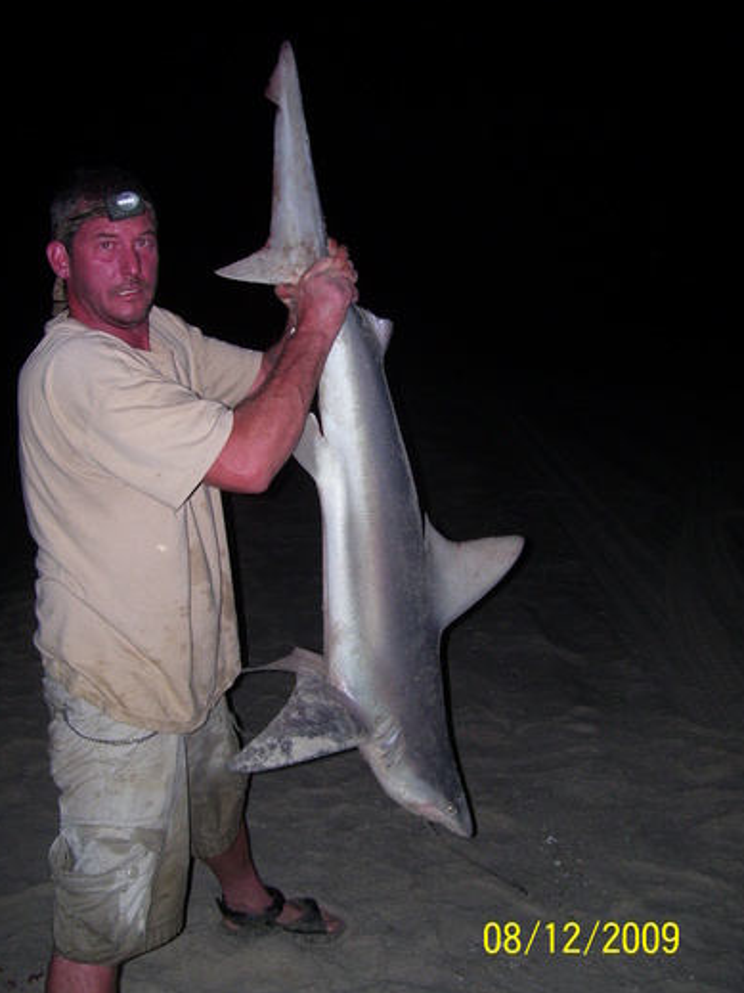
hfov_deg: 37.7
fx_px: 1089
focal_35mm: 38
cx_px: 375
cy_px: 496
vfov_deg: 49.0
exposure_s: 1/60
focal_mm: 6
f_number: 2.7
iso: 125
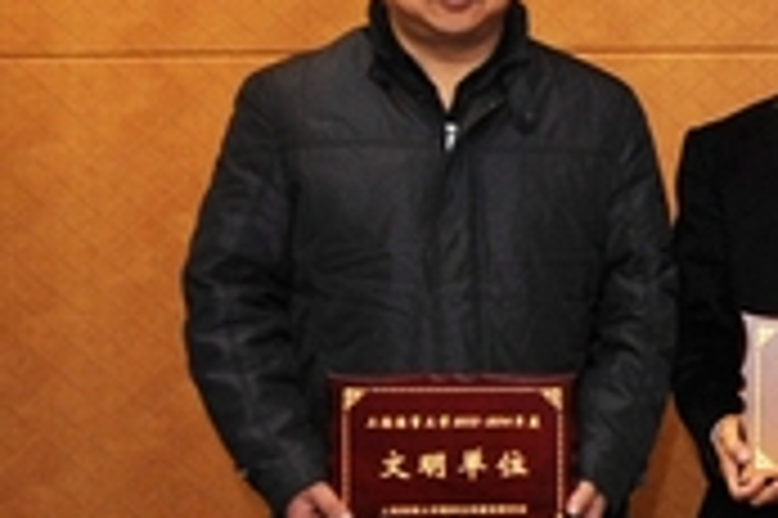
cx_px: 2105
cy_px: 381
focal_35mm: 139
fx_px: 3001
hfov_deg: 11.2
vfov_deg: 9.8
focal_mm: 24
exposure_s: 1/60
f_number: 8
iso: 1250
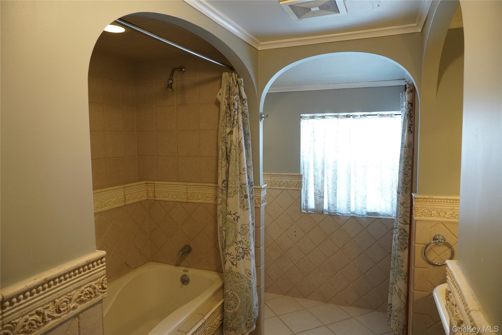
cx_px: 251
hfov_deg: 73.7
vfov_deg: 53.1
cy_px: 168
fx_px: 335
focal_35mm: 24
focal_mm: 16
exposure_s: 1/160
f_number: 4
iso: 1000
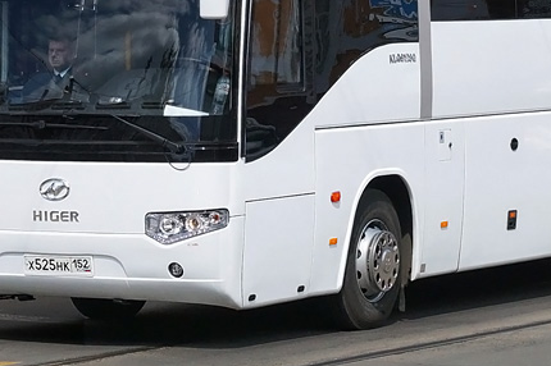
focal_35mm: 176
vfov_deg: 7.7
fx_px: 2692
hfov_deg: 11.7
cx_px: 315
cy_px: -97
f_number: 7.1
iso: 200
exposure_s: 1/1600
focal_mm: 40
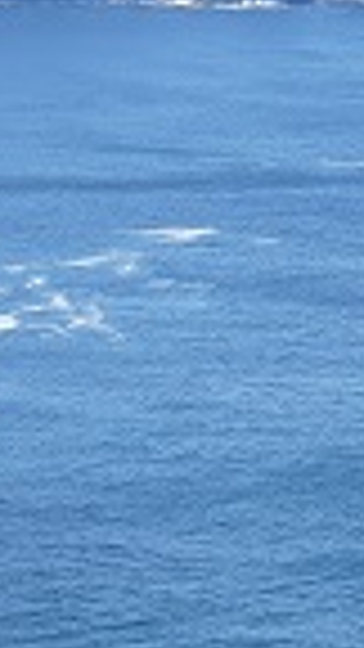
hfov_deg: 4.6
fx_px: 4478
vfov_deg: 8.3
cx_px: -148
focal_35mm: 261
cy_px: 454
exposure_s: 1/160
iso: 100
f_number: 6.3
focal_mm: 48
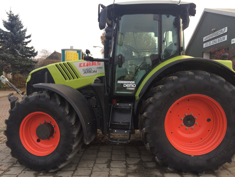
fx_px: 197
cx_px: 118
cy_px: 88
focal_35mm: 29
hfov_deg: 61.7
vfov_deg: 48.2
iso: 64
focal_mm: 4.15
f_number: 2.2
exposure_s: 1/120
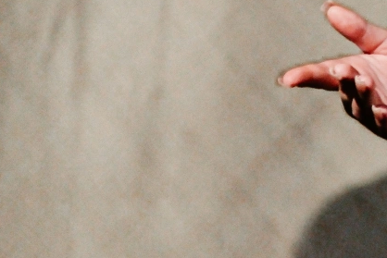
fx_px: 8162
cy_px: -177
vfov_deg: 1.8
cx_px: 995
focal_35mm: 759
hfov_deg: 2.7
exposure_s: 1/250
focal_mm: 98.2
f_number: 2.8
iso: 1000
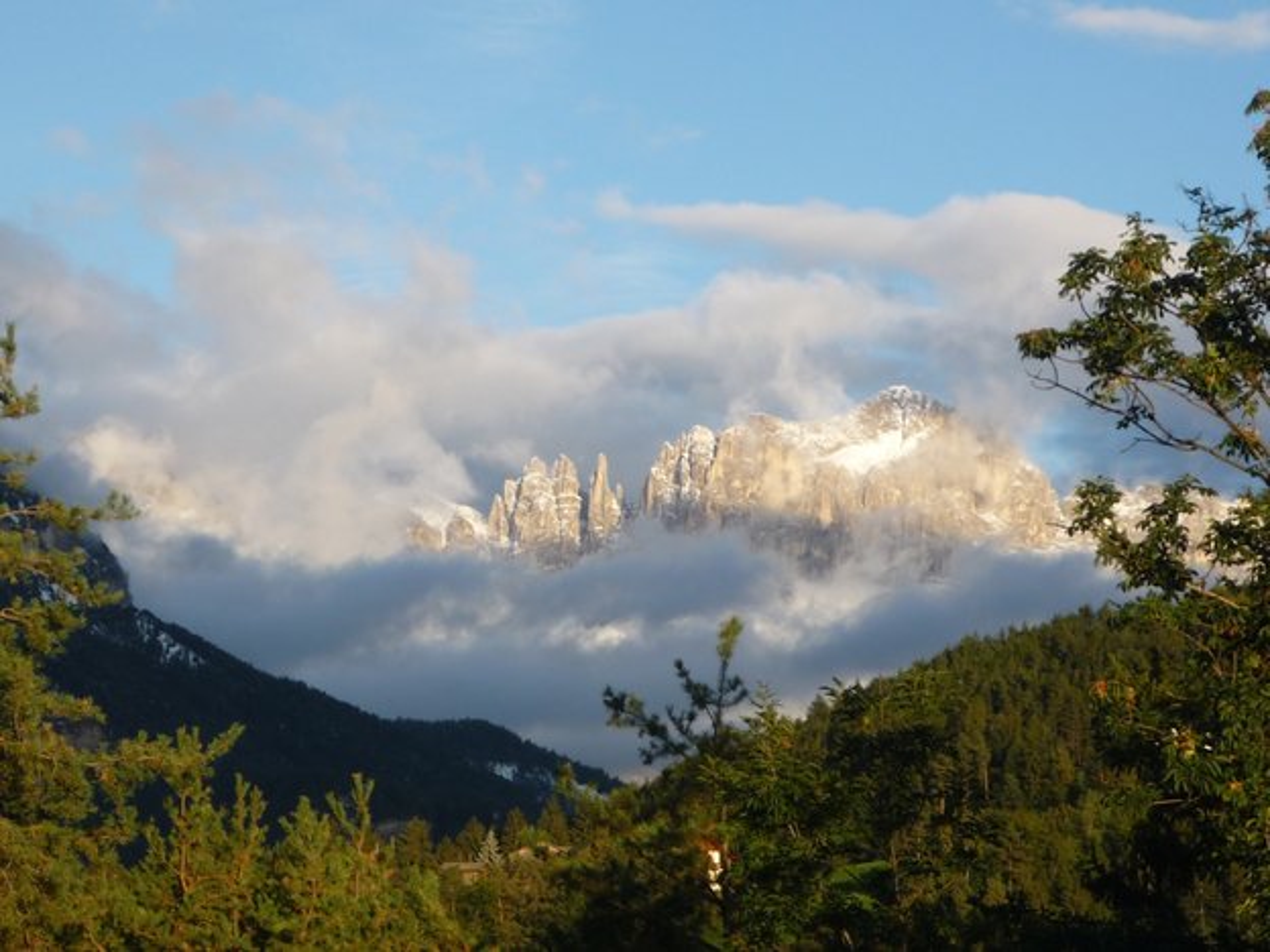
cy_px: 476
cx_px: 635
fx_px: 4659
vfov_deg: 11.7
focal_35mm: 127
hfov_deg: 15.5
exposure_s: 1/250
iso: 100
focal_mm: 16.5
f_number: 5.1
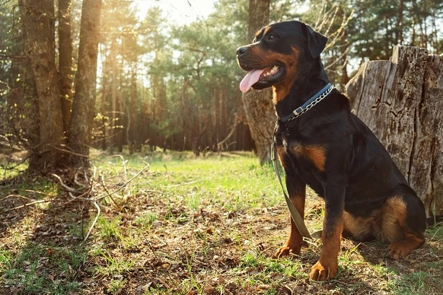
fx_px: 406
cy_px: 148
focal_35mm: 33
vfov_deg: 40.0
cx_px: 218
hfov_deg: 57.2
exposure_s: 1/400
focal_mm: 21.4
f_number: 4
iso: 320
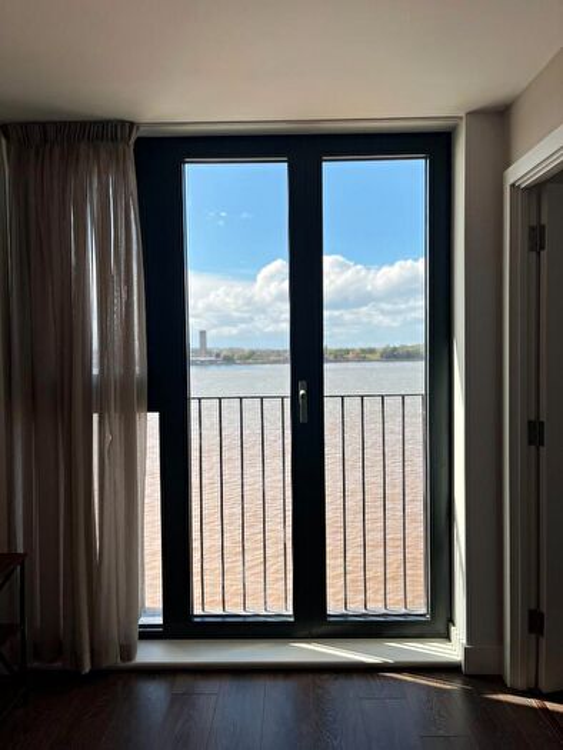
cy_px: 375
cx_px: 282
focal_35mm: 26
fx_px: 564
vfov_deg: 67.3
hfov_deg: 53.1
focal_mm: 5.1
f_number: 1.6
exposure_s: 1/1497
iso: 50
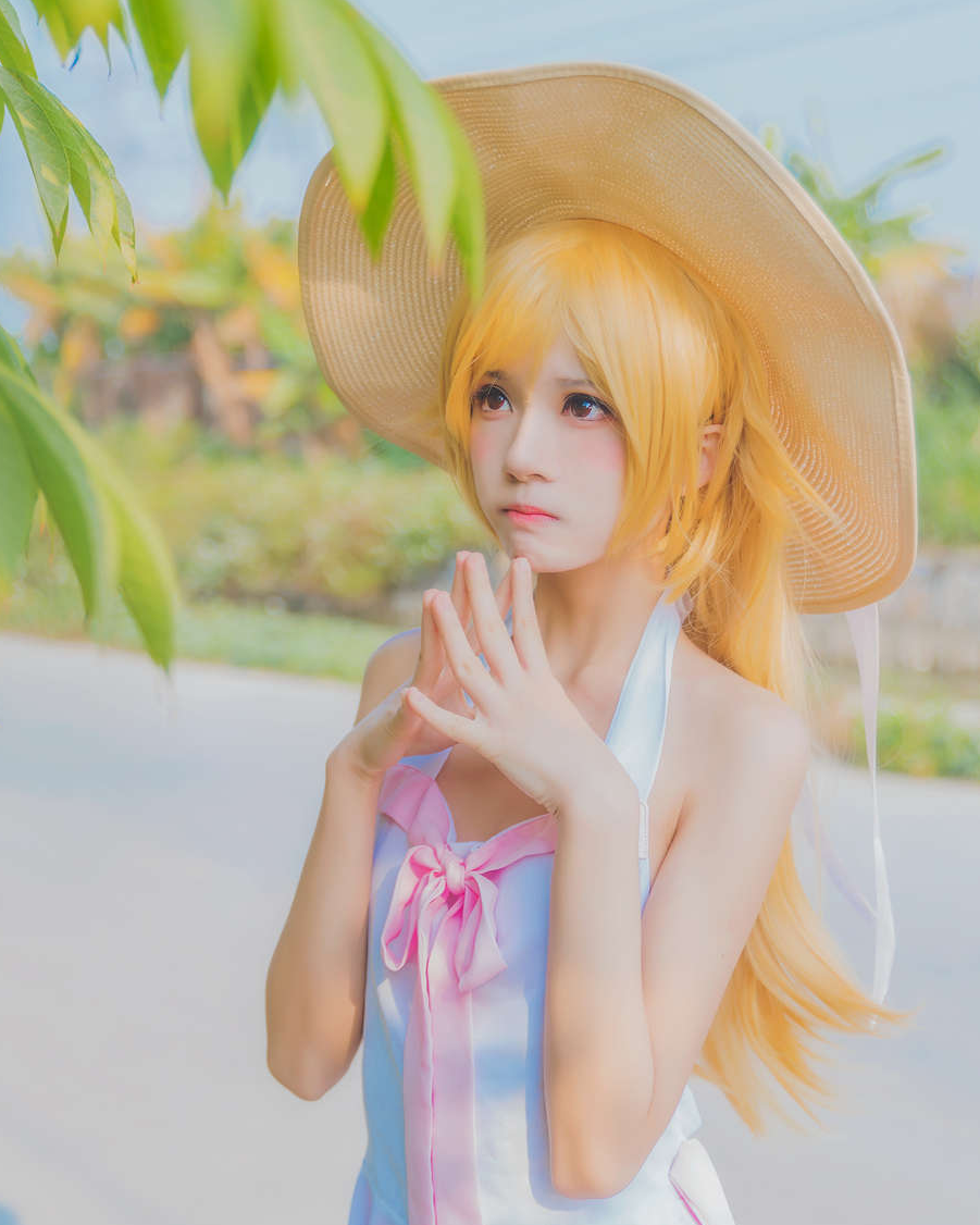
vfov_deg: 30.0
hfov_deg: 24.2
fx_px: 2284
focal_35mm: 63
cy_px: 679
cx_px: 525
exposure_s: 1/400
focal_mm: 42
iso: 80
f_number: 2.8
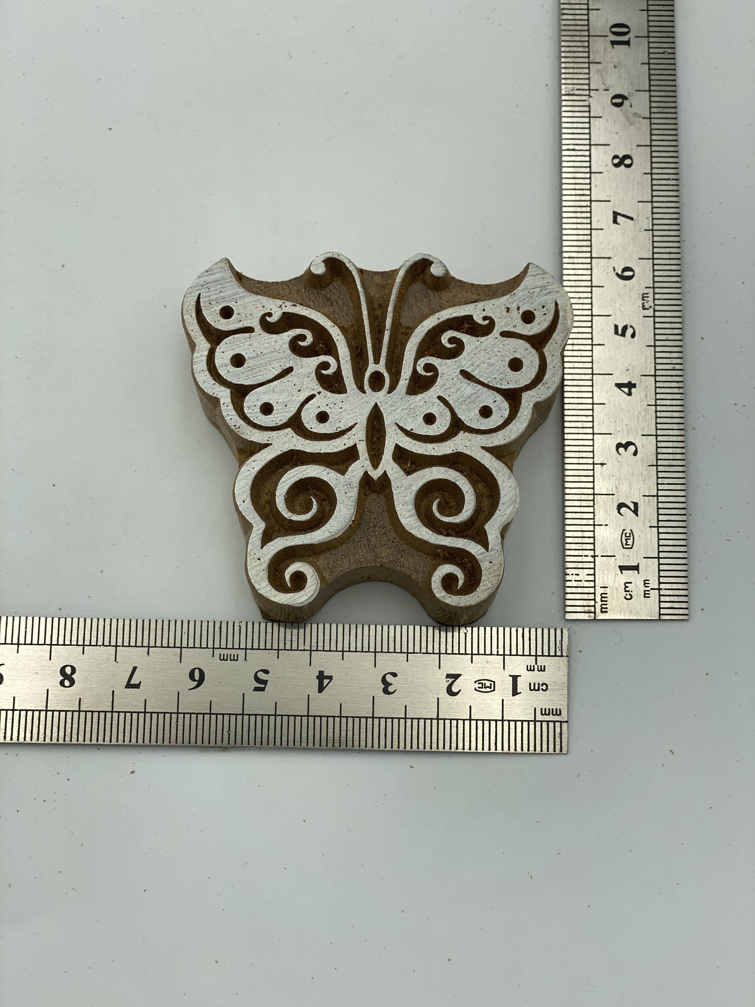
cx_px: 378
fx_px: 1512
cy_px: 504
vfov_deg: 36.8
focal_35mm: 52
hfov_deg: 28.0
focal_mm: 6
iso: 20
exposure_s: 1/773
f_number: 2
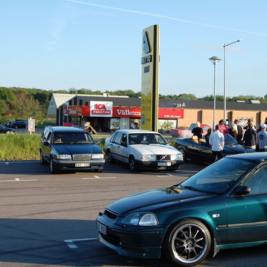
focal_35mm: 62
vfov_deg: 27.7
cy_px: 134
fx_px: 541
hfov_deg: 27.5
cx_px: 180
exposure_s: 1/250
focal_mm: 32
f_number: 8
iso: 200
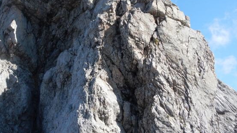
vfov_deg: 26.4
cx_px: 96
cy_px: 20
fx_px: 276
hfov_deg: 46.2
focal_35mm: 44
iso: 125
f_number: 3.9
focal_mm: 5
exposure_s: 1/640
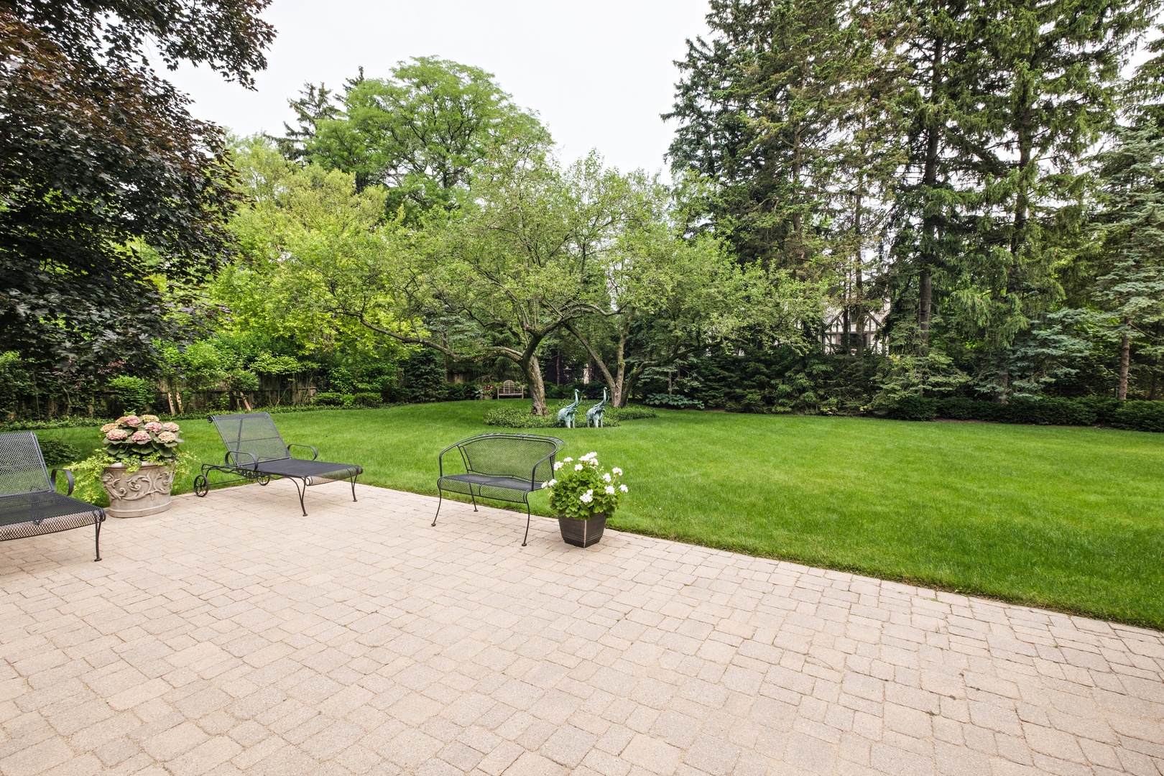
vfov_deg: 77.3
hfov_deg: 100.4
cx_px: 582
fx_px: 485
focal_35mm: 15
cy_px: 388
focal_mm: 10
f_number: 8
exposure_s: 1/140
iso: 200
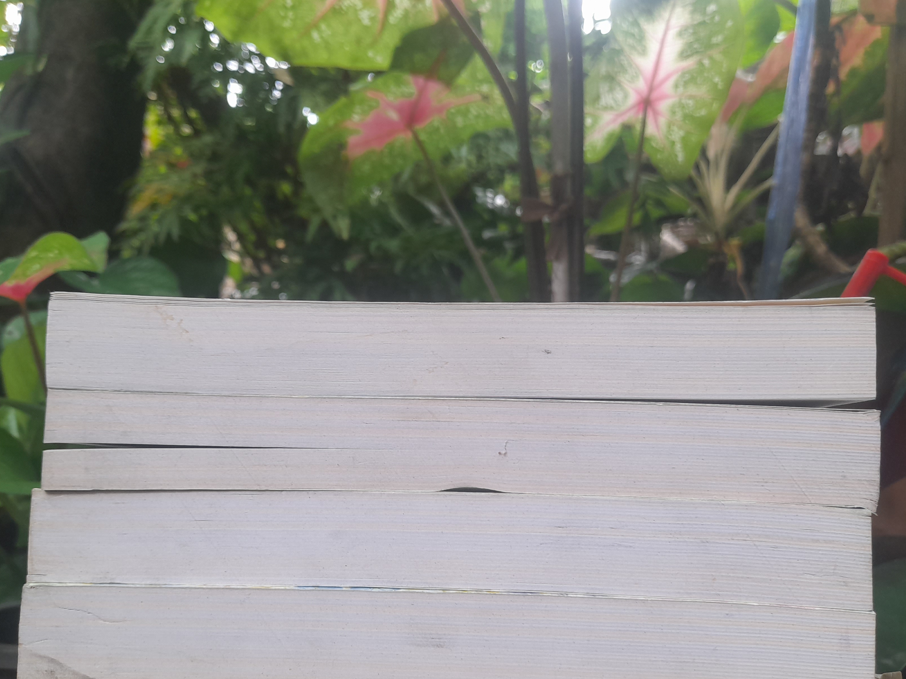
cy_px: 383
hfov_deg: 58.3
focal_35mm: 31
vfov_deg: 45.3
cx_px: 432
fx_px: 811
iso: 64
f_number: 2
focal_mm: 4.6
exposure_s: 1/50
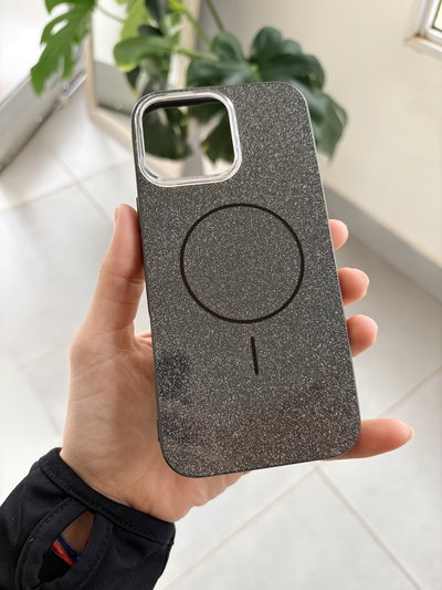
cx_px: 221
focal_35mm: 26
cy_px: 295
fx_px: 442
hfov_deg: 53.1
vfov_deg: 67.3
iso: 125
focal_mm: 5.96
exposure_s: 1/122
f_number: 1.6
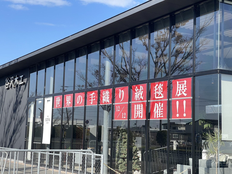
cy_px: 87
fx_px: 429
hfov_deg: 30.3
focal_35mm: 64
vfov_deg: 22.9
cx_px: 116
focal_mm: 7.5
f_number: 2.2
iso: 20
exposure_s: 1/779
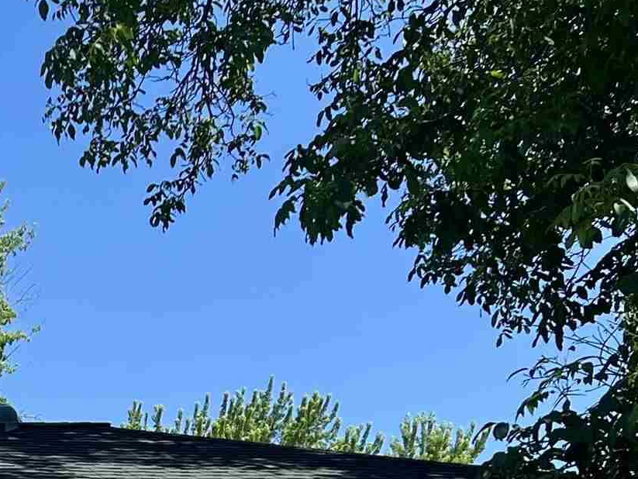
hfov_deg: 19.2
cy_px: 777
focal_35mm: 97
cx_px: -103
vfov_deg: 14.0
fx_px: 1789
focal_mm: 5.7
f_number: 1.5
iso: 50
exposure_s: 1/3571
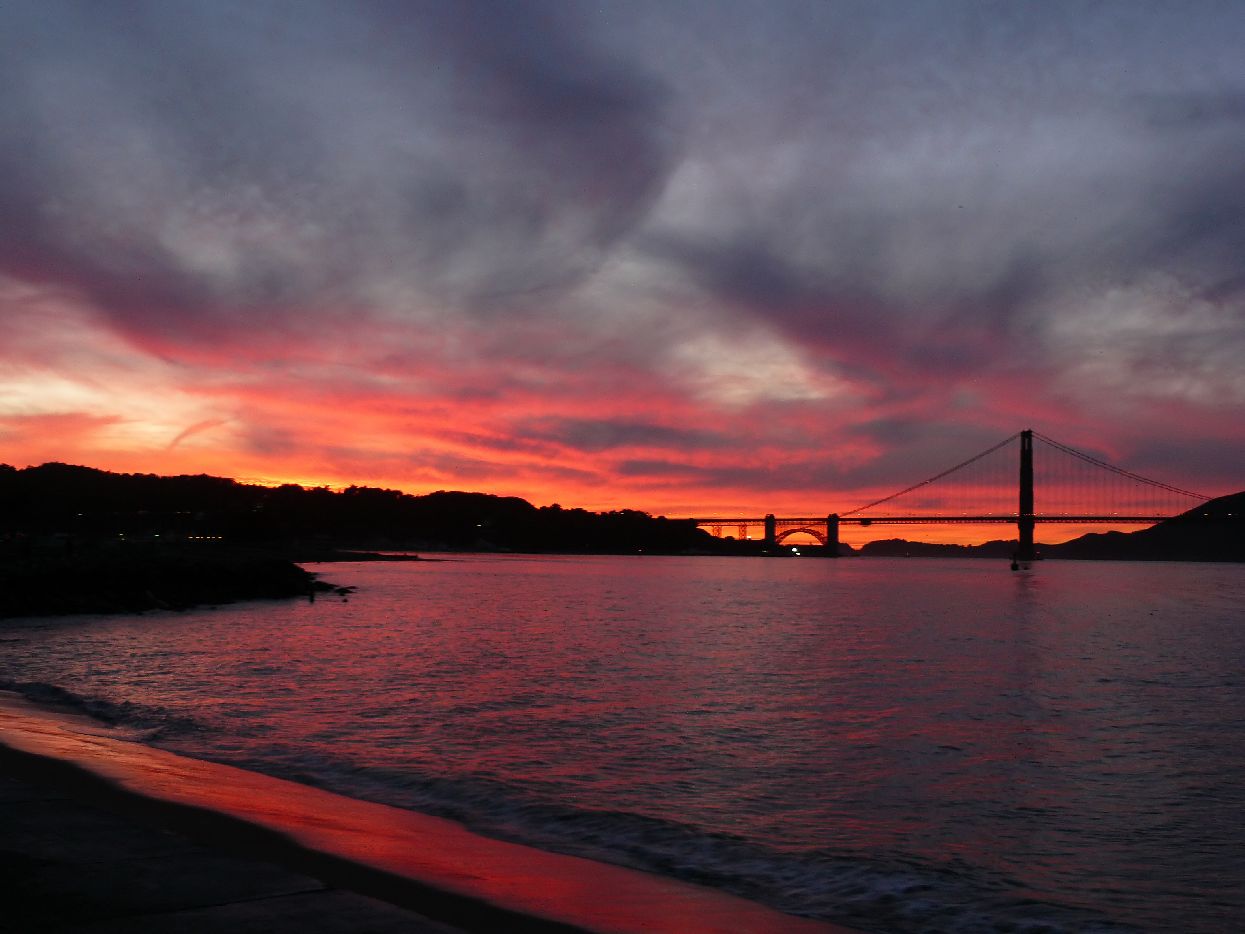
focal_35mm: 43
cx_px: 622
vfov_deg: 33.6
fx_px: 1547
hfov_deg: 43.9
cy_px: 467
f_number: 2.8
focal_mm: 7.1
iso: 100
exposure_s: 1/15
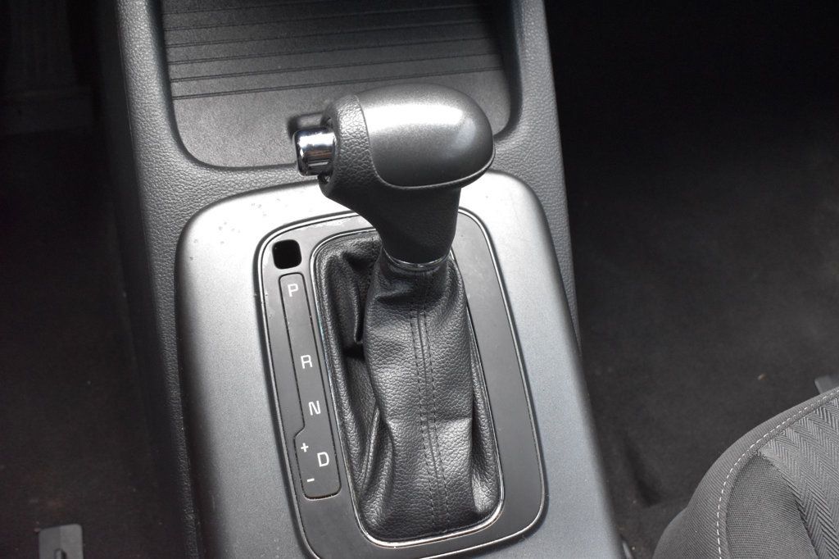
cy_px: 280
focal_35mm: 39
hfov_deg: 49.6
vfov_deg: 34.2
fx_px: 909
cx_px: 420
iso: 2500
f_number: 8
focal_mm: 26
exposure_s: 1/60
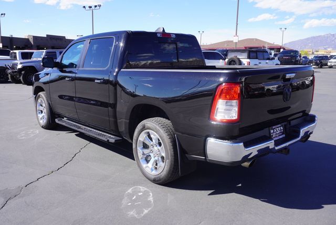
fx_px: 294
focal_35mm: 32
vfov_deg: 41.8
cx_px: 168
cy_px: 112
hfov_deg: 59.4
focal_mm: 21
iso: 100
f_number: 8
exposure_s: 1/125
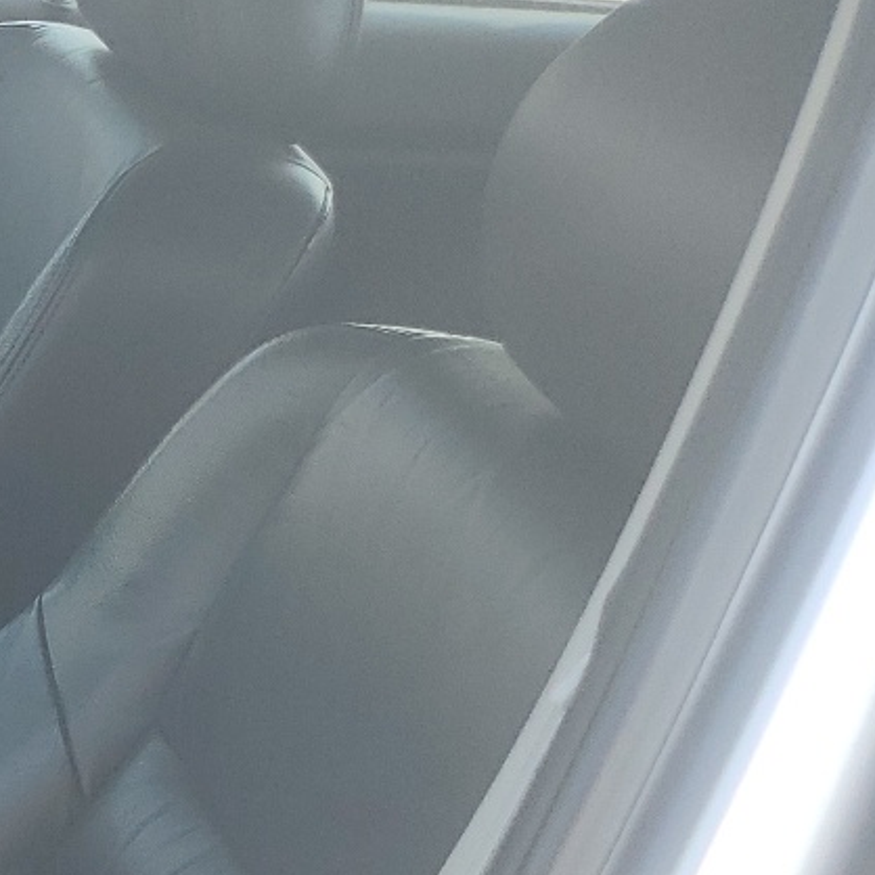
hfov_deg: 16.1
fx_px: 2517
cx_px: -791
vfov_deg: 18.7
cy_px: 1042
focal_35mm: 88
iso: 50
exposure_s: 1/476
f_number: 1.5
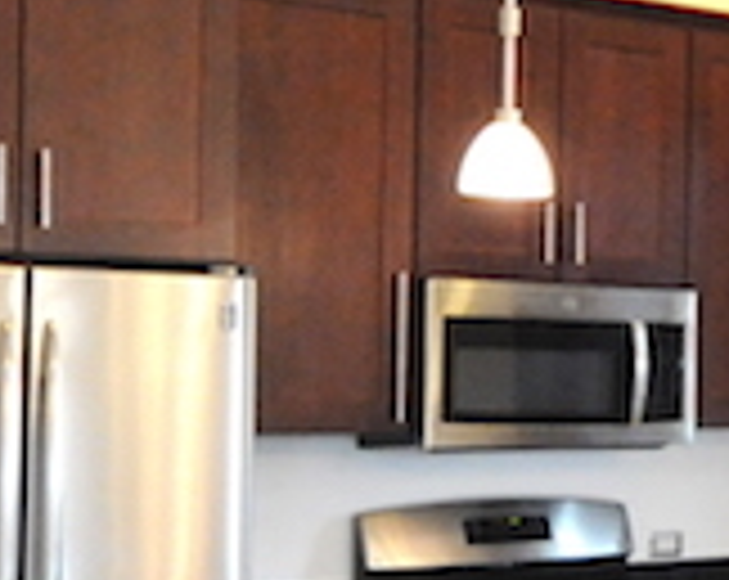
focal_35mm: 83
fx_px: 1788
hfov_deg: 21.6
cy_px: 342
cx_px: 848
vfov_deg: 18.4
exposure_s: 1/250
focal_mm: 14
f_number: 4
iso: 6400
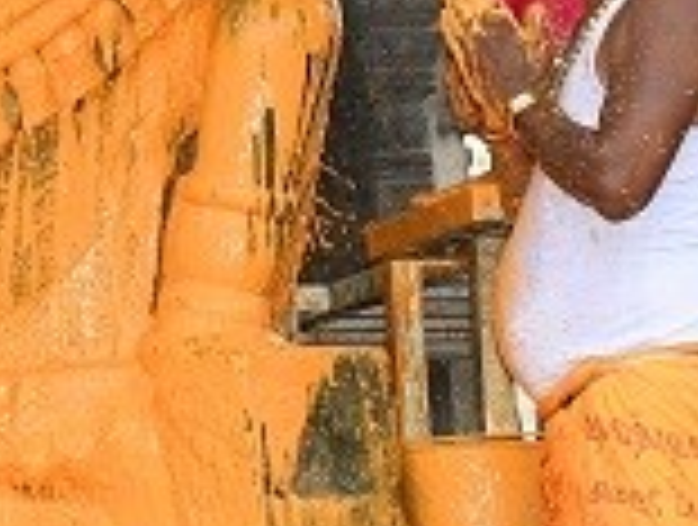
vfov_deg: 7.7
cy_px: -90
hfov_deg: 10.1
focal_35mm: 193
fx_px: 3901
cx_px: 0
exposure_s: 1/250
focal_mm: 35
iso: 3200
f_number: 8
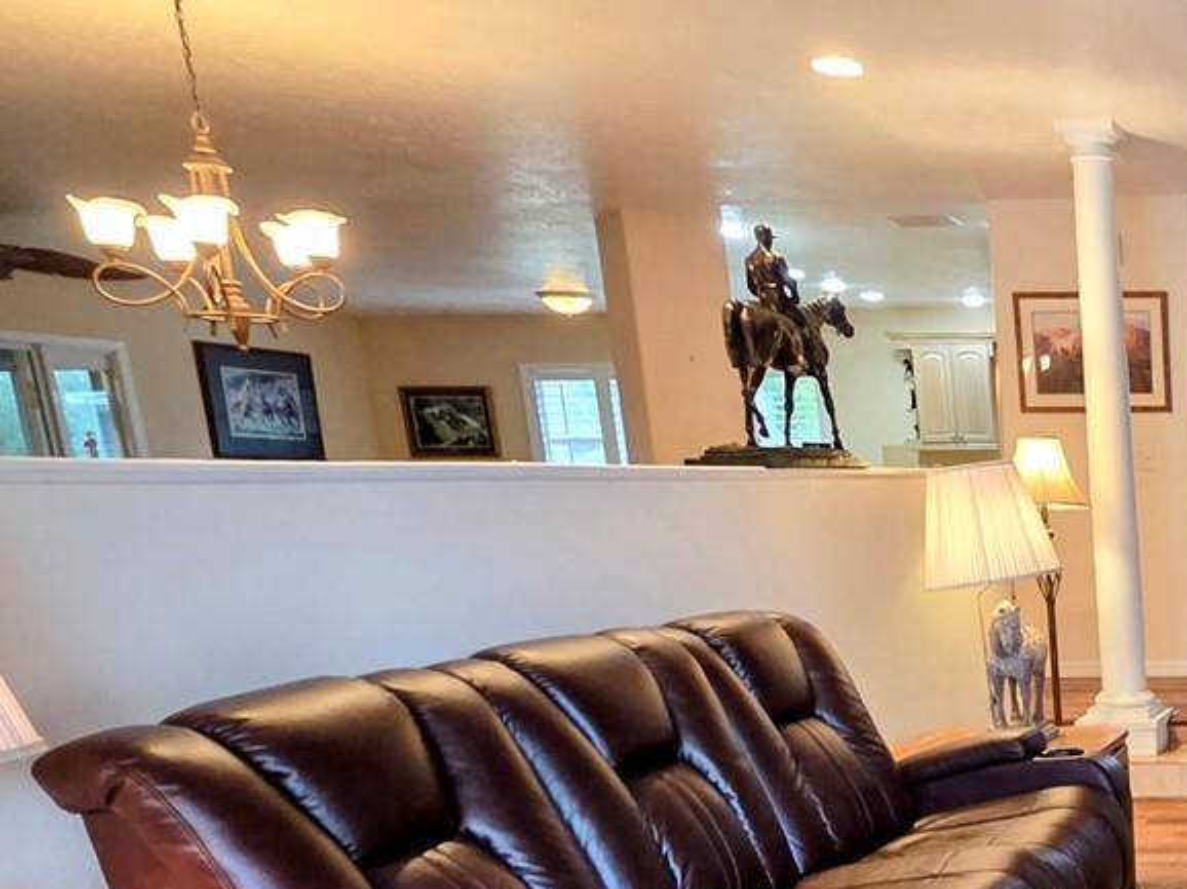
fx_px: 1234
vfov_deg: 37.2
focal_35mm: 36
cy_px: 788
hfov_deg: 38.5
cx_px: 1413
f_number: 2.2
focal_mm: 2.2
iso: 160
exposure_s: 1/60
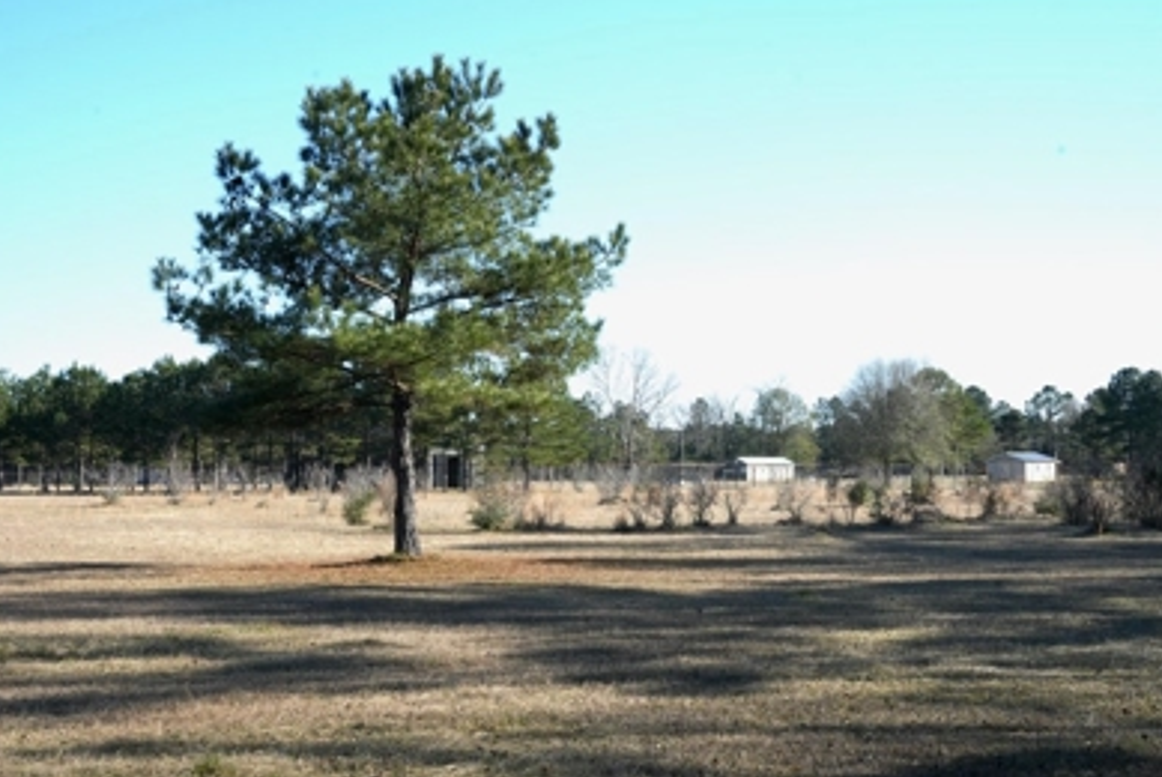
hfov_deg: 38.2
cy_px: 430
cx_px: 585
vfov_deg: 26.0
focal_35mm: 52
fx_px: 1680
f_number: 14
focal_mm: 45
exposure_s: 1/160
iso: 320
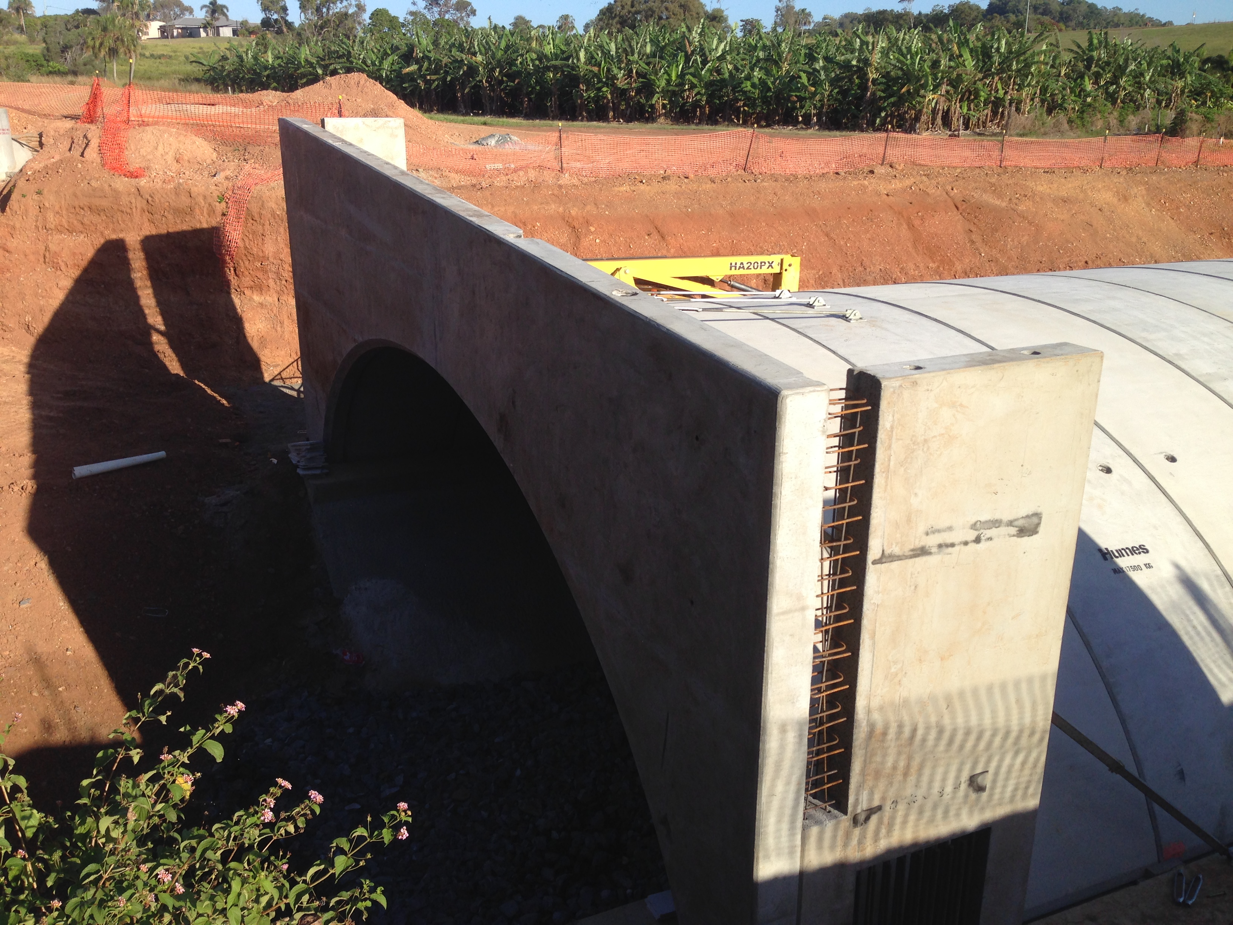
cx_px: 616
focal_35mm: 33
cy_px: 462
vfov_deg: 42.9
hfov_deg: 55.4
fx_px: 1175
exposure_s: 1/1153
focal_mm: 4.12
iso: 50
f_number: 2.4
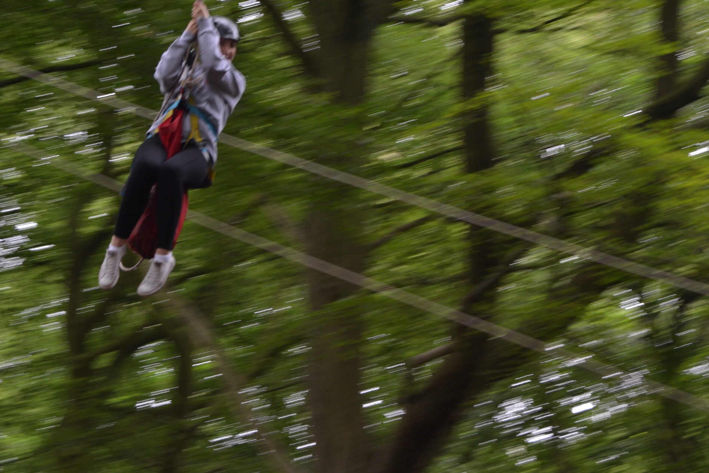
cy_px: 174
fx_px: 2068
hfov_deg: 19.5
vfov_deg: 13.0
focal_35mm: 105
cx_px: 350
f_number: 5.6
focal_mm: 52
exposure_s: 1/60
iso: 400
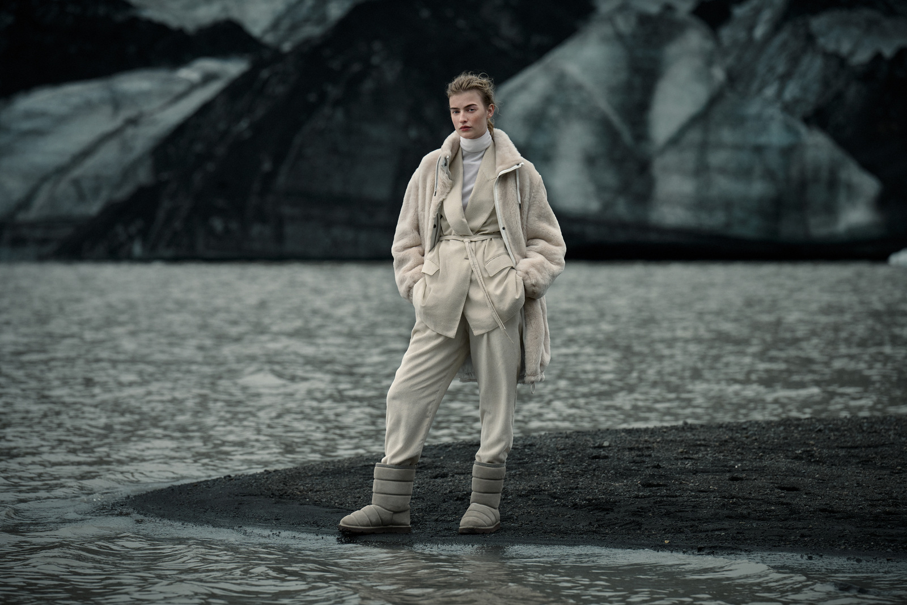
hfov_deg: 10.3
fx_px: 5039
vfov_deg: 6.9
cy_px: 302
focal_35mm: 200
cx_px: 454
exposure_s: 1/800
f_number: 5
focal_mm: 200
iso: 800
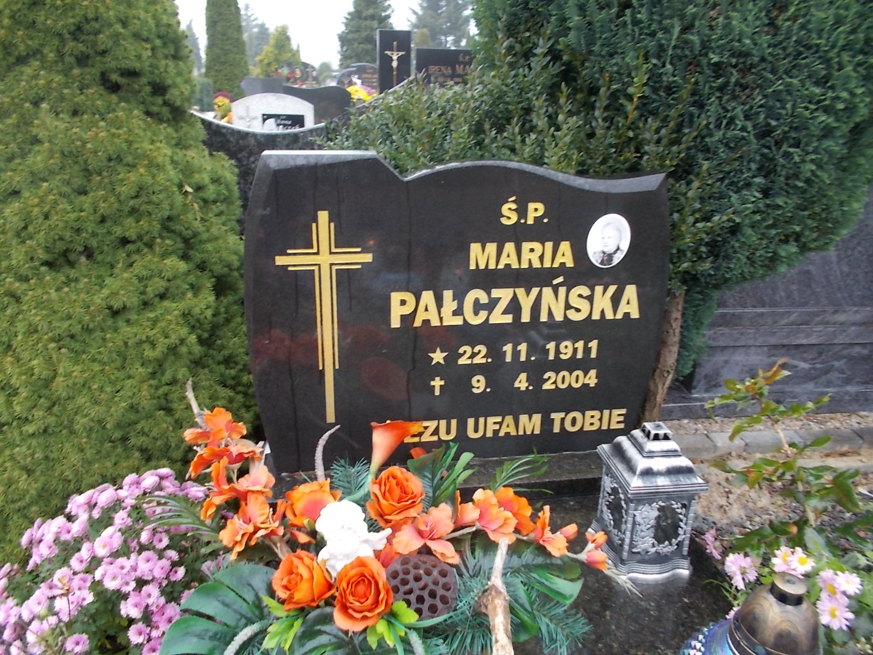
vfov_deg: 53.1
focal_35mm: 26
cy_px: 328
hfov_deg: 67.3
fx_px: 656
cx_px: 436
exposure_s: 1/25
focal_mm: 4.6
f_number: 3.2
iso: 140
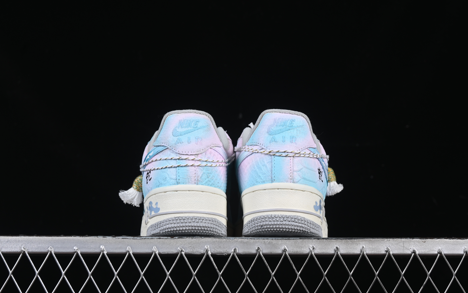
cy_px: 138
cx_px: 232
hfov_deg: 26.8
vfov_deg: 16.9
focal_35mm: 77
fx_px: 982
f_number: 8
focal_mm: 50
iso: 160
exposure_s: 1/80
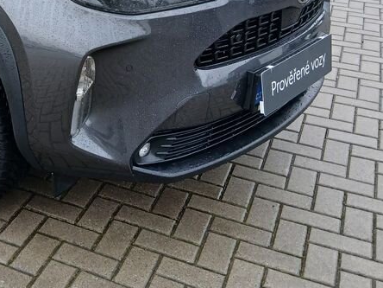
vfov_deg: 23.5
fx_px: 664
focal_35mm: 60
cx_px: 6
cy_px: 11
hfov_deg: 30.1
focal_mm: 3.98
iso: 80
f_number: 1.8
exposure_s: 1/50
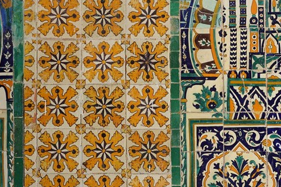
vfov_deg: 13.2
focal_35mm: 104
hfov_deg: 19.6
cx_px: 97
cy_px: 66
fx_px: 812
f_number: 5
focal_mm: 36
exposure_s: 1/80
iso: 100
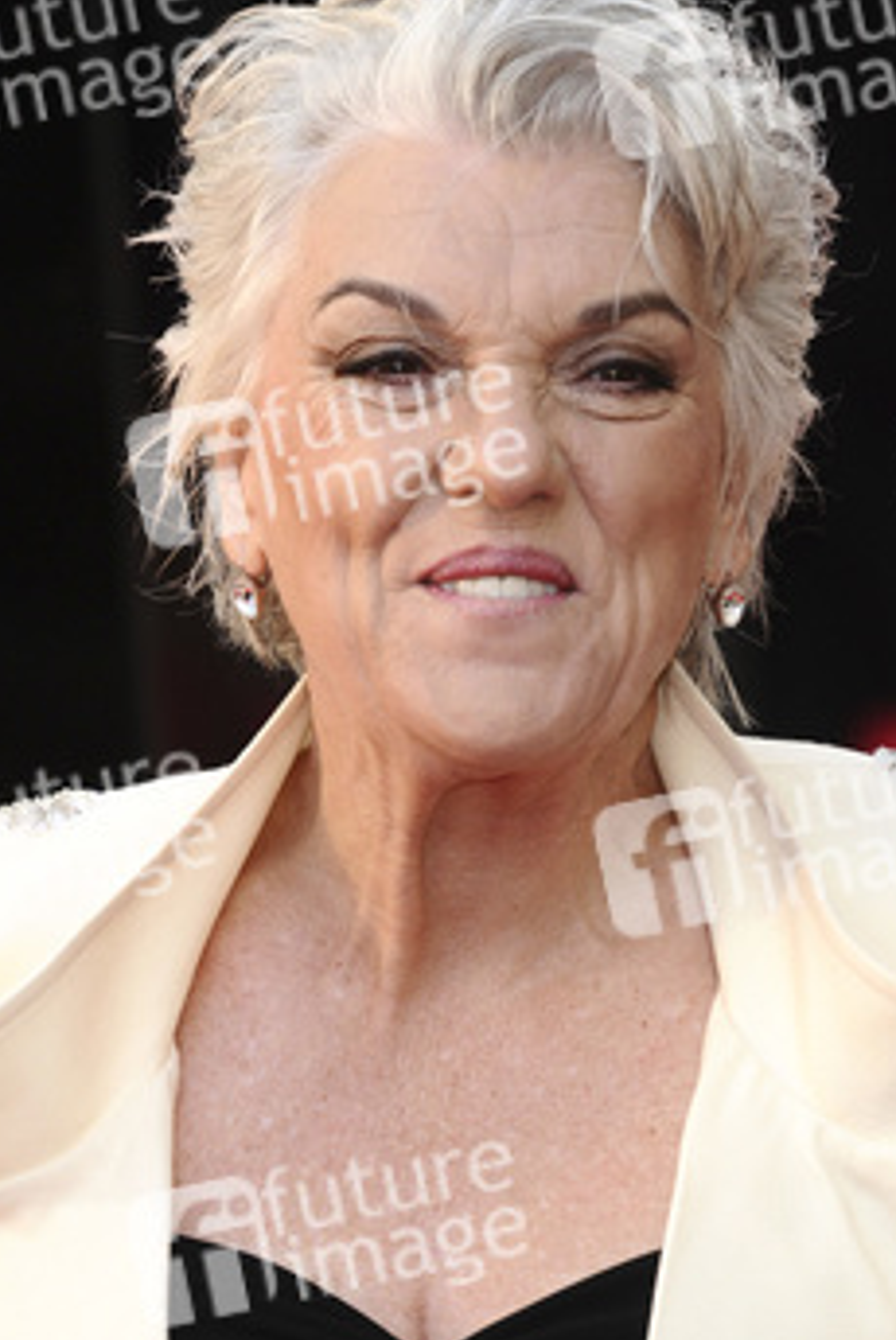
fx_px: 9410
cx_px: 442
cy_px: 651
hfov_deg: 5.5
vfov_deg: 8.1
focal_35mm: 253
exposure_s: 1/250
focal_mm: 145
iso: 320
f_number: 5.6
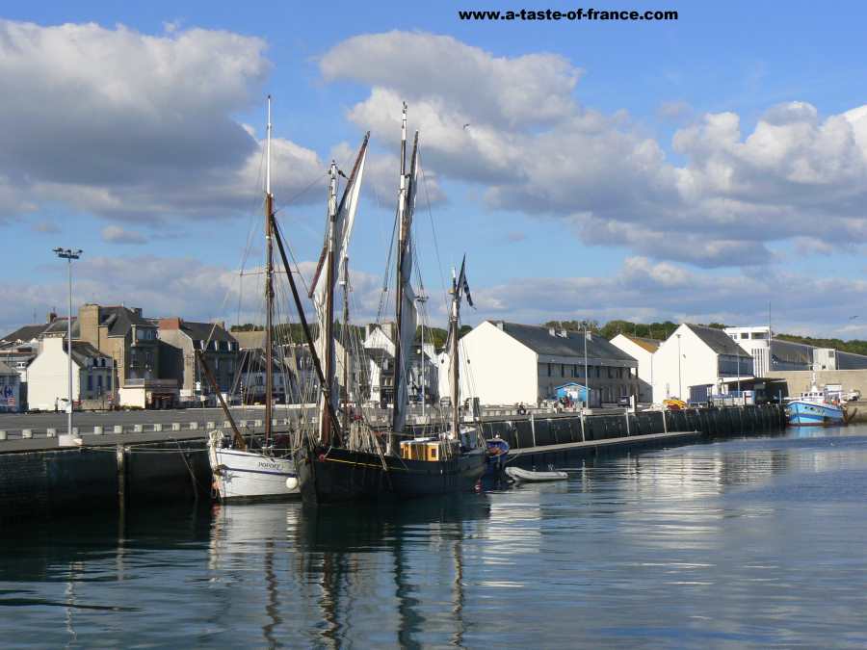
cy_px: 325
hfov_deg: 31.2
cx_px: 434
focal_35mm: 62
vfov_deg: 23.7
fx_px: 1553
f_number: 8
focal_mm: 10.4
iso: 80
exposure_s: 1/500
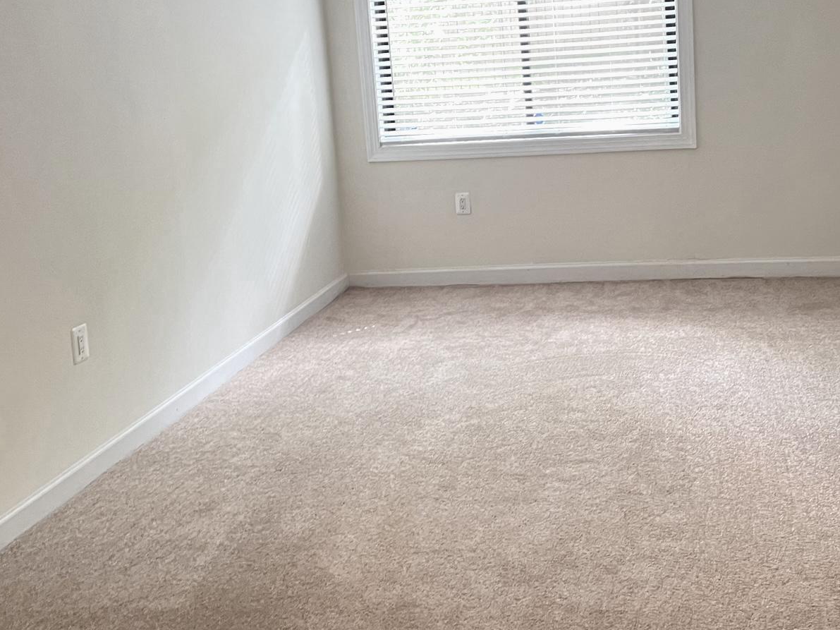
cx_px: 525
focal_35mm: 44
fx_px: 1068
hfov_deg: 42.6
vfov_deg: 32.4
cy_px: 171
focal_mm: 5.7
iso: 400
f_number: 1.5
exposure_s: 1/40
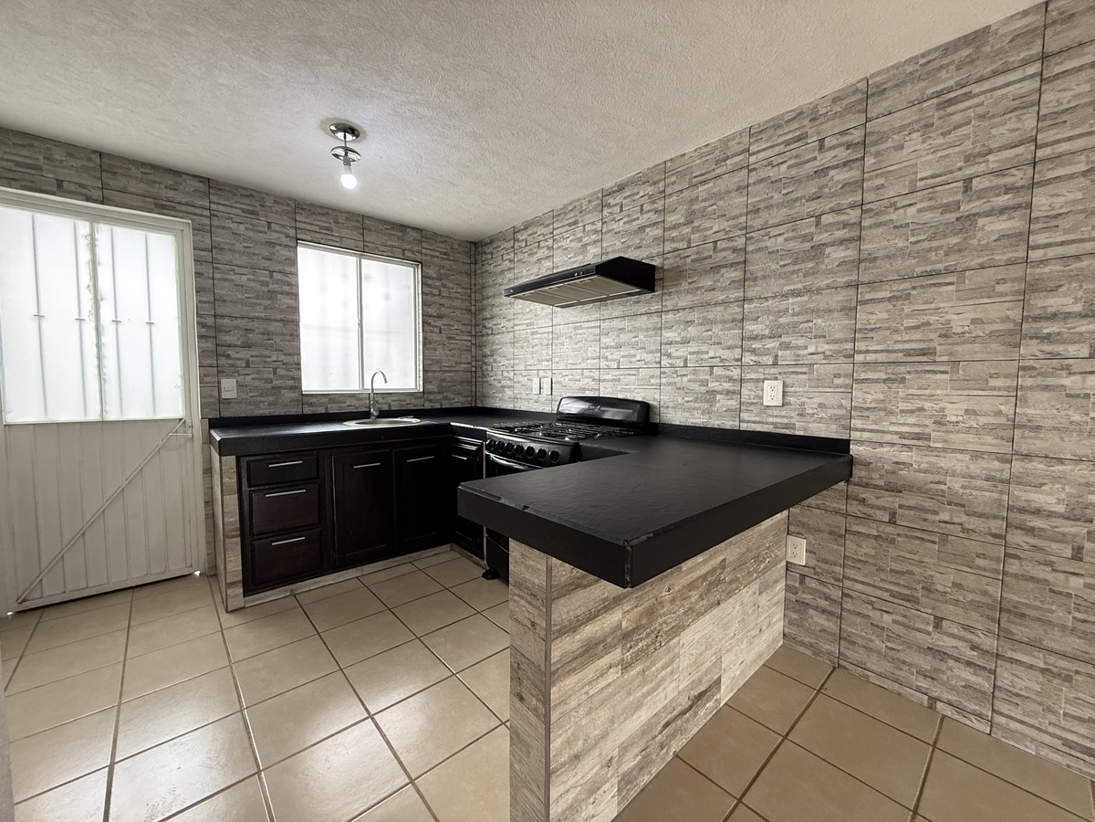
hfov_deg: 102.1
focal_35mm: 14
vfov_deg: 85.7
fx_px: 443
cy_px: 411
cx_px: 548
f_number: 2.2
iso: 250
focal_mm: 2.22
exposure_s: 1/120
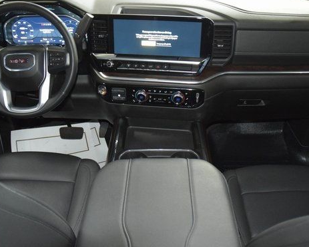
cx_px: 162
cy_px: 123
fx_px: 320
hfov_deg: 51.5
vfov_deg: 42.3
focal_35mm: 35
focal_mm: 18
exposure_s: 1/25
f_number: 3.5
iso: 3200
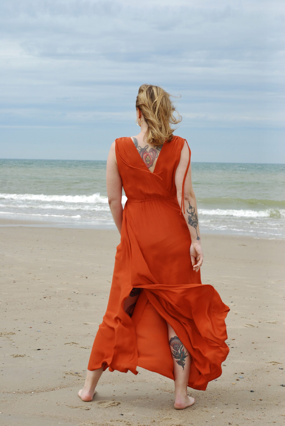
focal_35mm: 75
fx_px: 888
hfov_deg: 18.2
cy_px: 213
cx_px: 142
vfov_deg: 27.0
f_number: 9
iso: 200
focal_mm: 50
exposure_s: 1/320
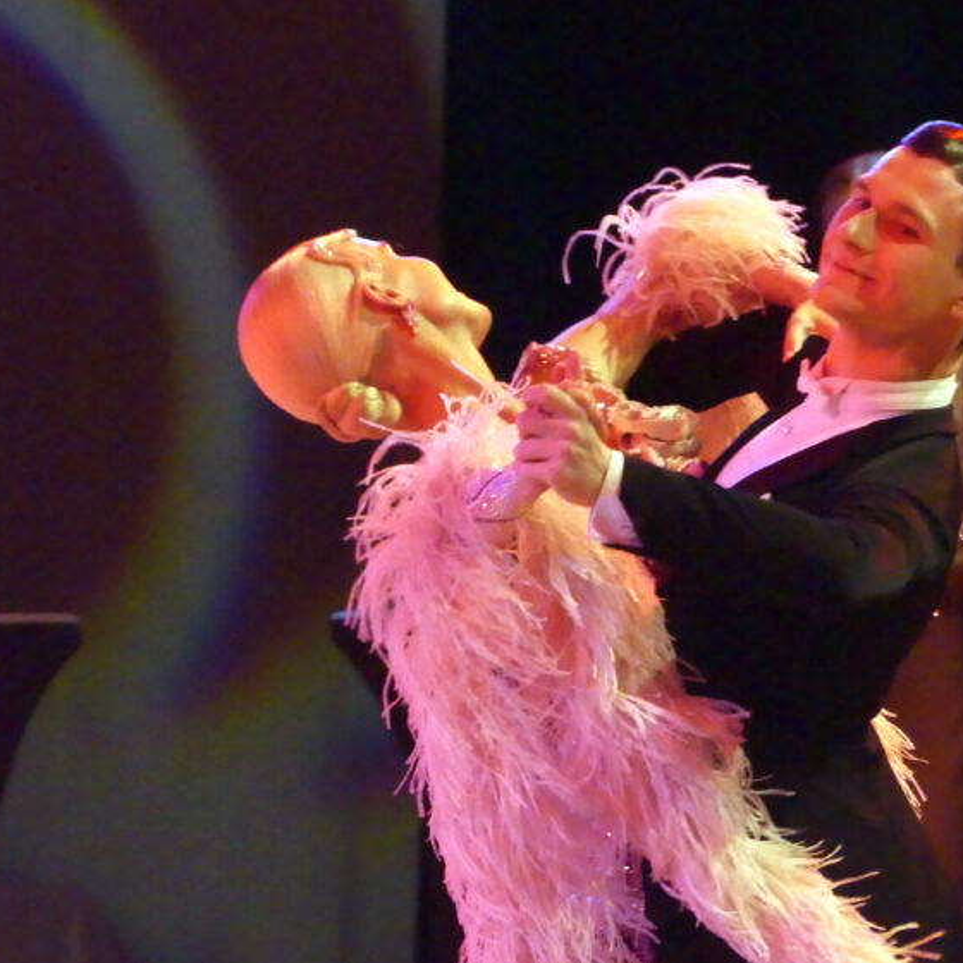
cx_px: 626
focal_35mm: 574
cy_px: 482
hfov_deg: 3.1
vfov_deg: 3.1
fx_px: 18066
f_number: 4.5
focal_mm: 87.3
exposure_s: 1/125
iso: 2500
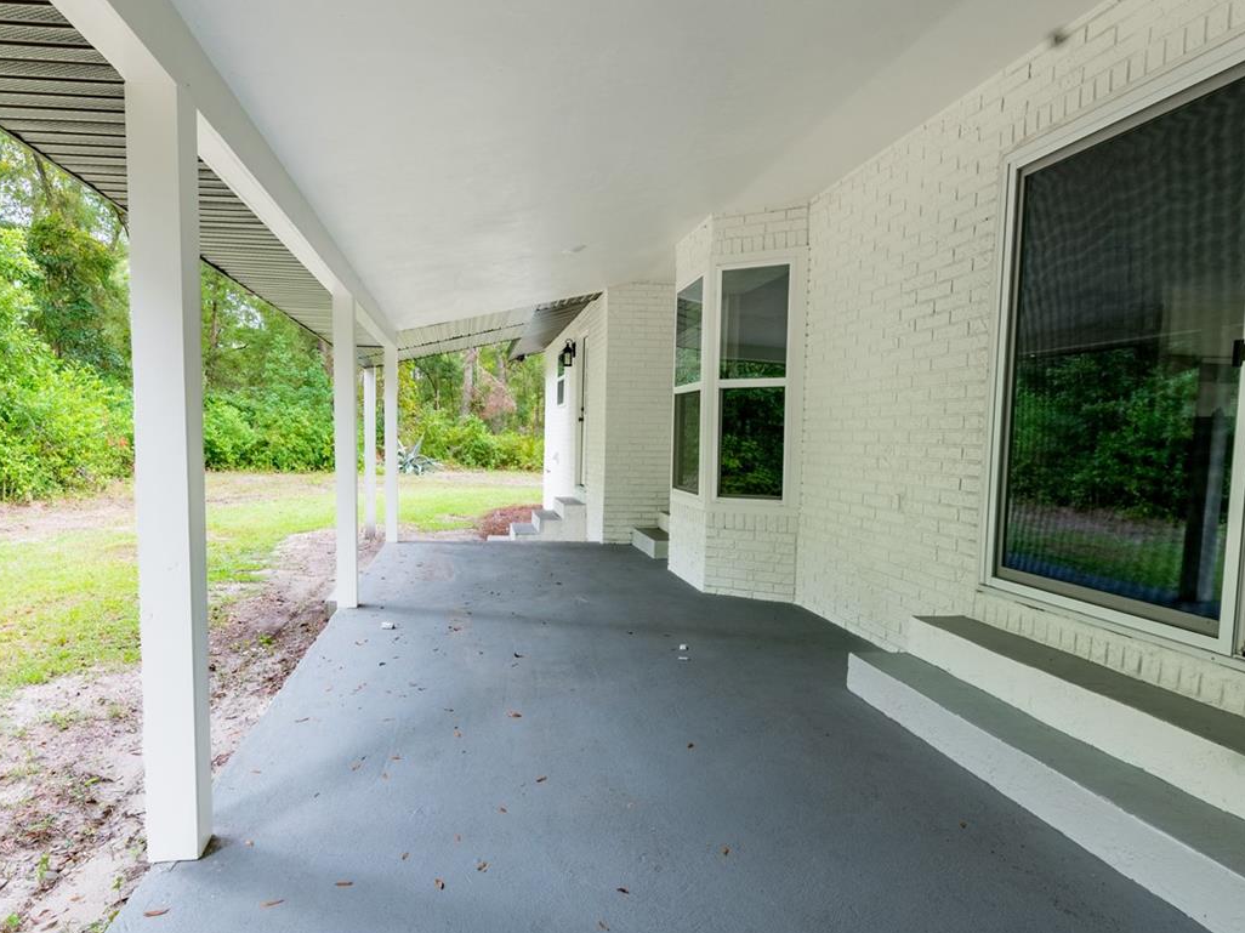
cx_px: 551
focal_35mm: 21
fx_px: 755
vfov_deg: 63.4
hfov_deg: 78.7
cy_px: 491
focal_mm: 14
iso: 400
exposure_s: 1/125
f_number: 8
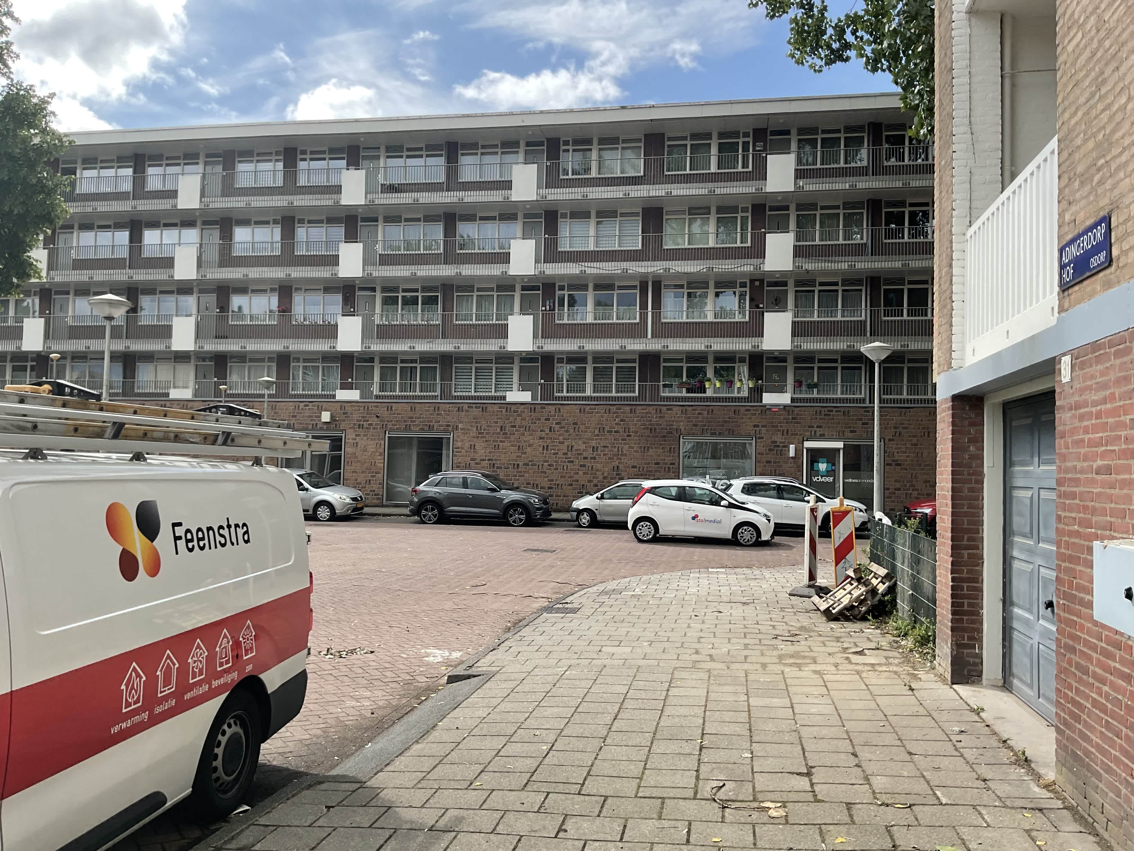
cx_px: 567
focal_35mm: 29
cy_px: 426
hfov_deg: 61.7
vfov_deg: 48.2
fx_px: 950
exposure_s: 1/792
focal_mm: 3
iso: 16
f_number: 1.8
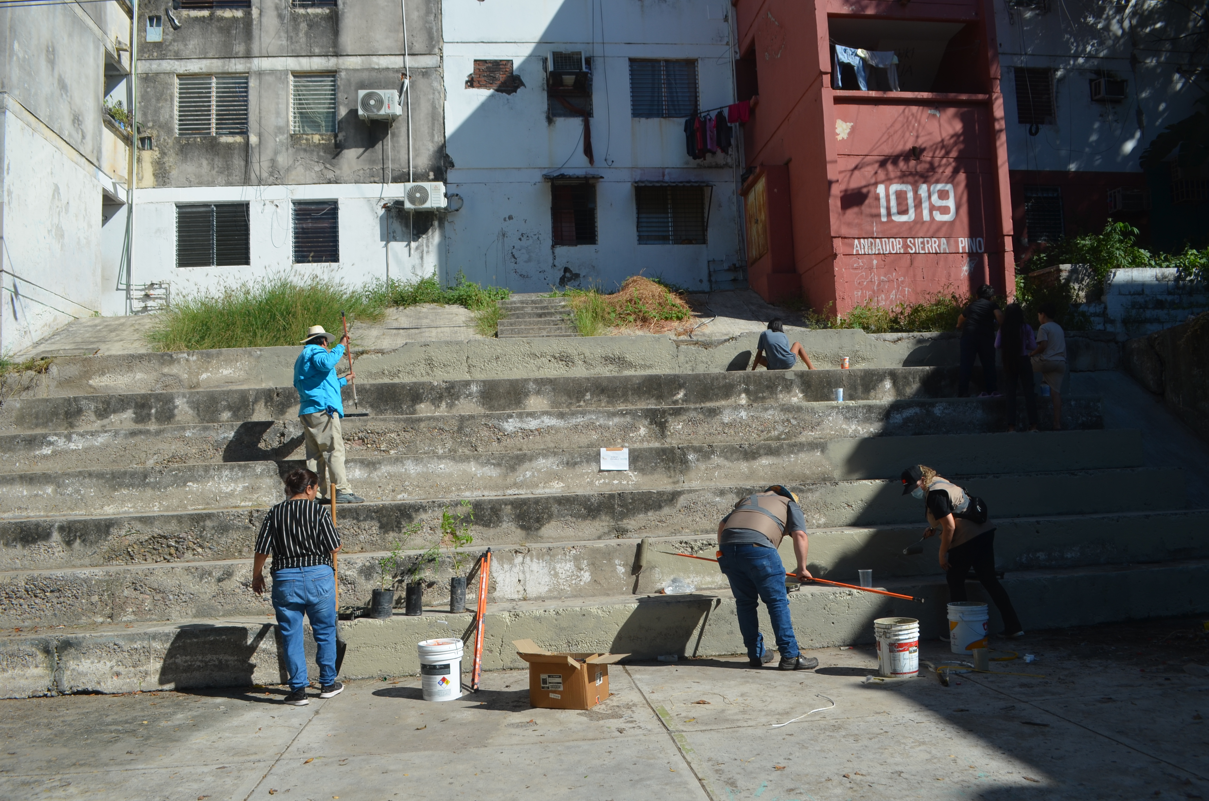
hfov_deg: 67.5
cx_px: 604
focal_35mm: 27
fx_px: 905
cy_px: 400
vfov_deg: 47.7
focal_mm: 18
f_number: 9
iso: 100
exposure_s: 1/320
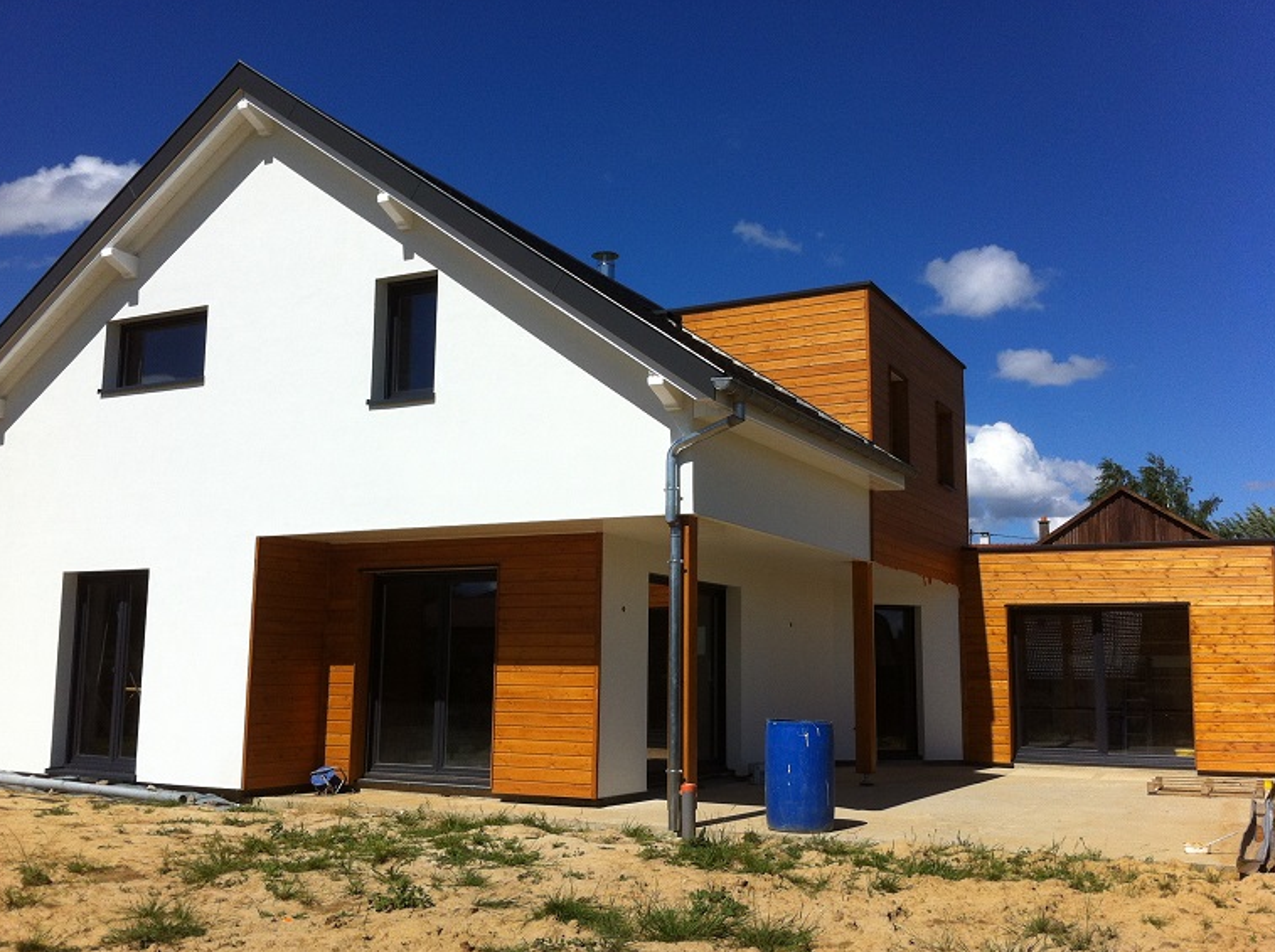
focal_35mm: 37
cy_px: 468
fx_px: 1360
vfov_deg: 38.6
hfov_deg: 50.2
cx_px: 620
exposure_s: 1/2514
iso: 80
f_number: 2.8
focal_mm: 3.85
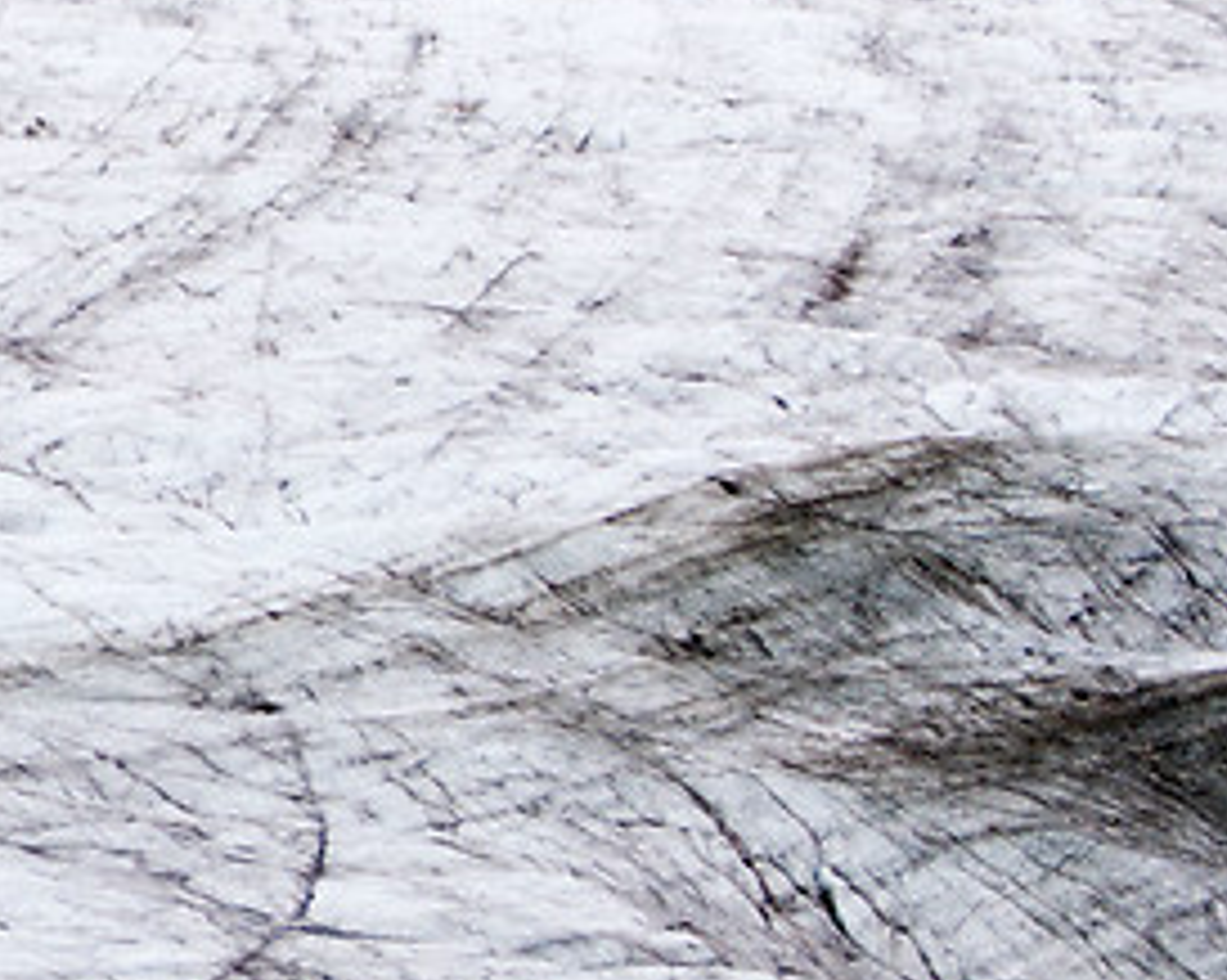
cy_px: 220
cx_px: -1128
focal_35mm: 198
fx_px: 7185
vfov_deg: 7.8
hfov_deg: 9.2
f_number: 4.5
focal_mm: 24
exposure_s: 1/125
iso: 100
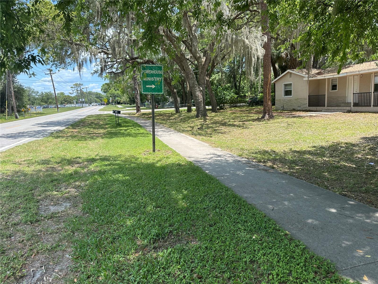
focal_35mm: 24
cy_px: 142
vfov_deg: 56.8
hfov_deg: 71.6
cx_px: 189
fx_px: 262
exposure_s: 1/1357
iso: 80
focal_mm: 6.86
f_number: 1.78
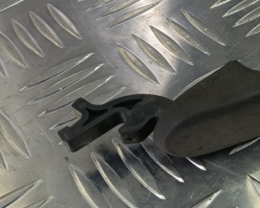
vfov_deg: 27.5
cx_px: 272
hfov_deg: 31.6
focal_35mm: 54
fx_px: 416
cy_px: 37
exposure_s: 1/50
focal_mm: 4.11
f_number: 1.6
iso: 94
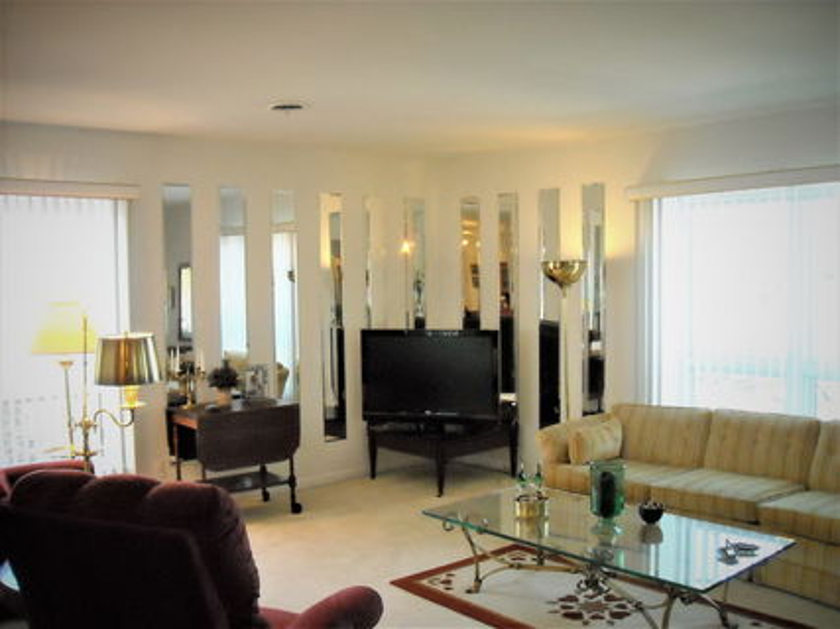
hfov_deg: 52.6
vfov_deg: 40.7
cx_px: 420
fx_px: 849
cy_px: 314
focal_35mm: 35
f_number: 2.8
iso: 800
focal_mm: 5.7
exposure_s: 1/184
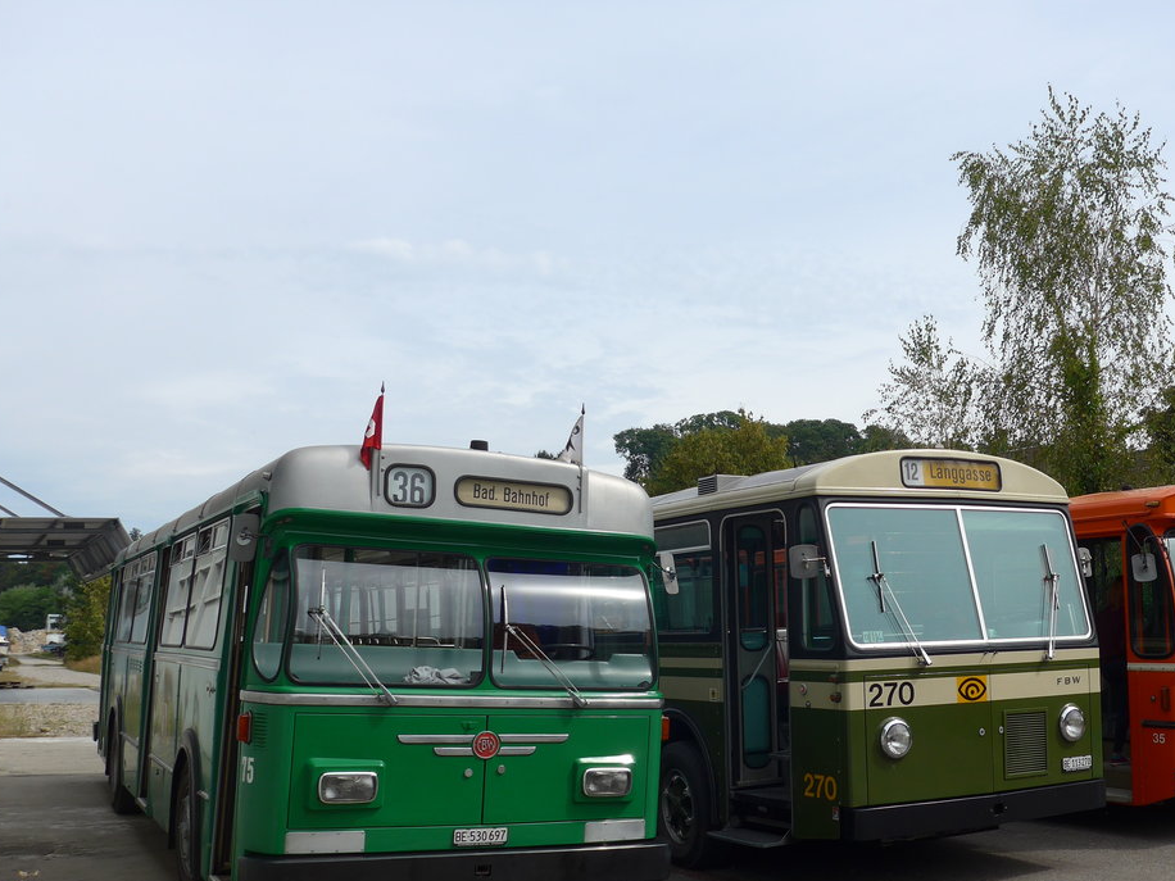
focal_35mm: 38
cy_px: 533
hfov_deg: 48.4
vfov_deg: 37.6
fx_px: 1290
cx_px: 750
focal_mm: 6
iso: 80
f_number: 2.8
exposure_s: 1/1600
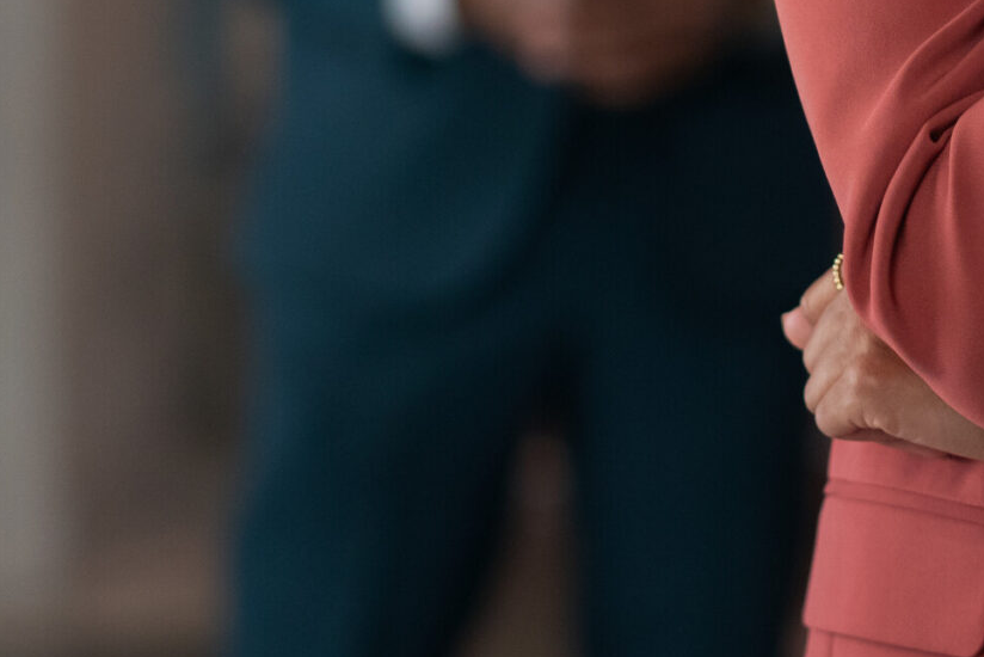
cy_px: -305
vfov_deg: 5.2
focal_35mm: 264
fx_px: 7218
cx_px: 694
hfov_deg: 7.8
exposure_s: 1/125
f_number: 2.2
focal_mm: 85
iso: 2500
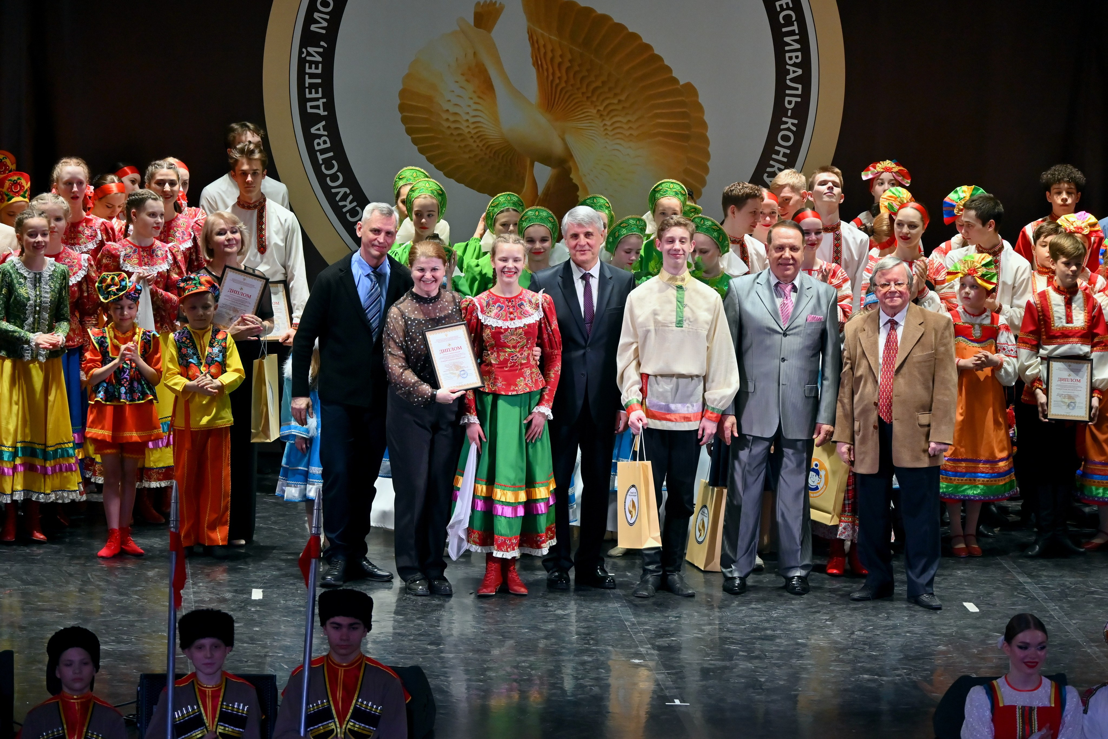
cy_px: 370
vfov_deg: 9.0
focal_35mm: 153
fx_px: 4709
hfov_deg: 13.4
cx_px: 554
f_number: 5.6
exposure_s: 1/180
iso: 800
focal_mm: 102
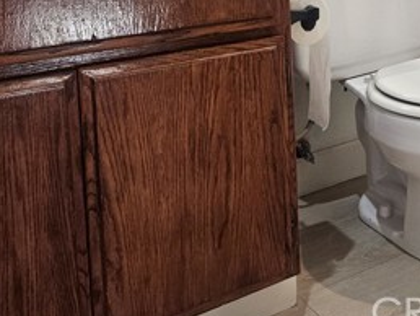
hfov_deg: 30.8
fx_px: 692
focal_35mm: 57
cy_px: -55
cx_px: 440
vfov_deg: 23.6
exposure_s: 1/120
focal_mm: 5.4
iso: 200
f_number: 1.8
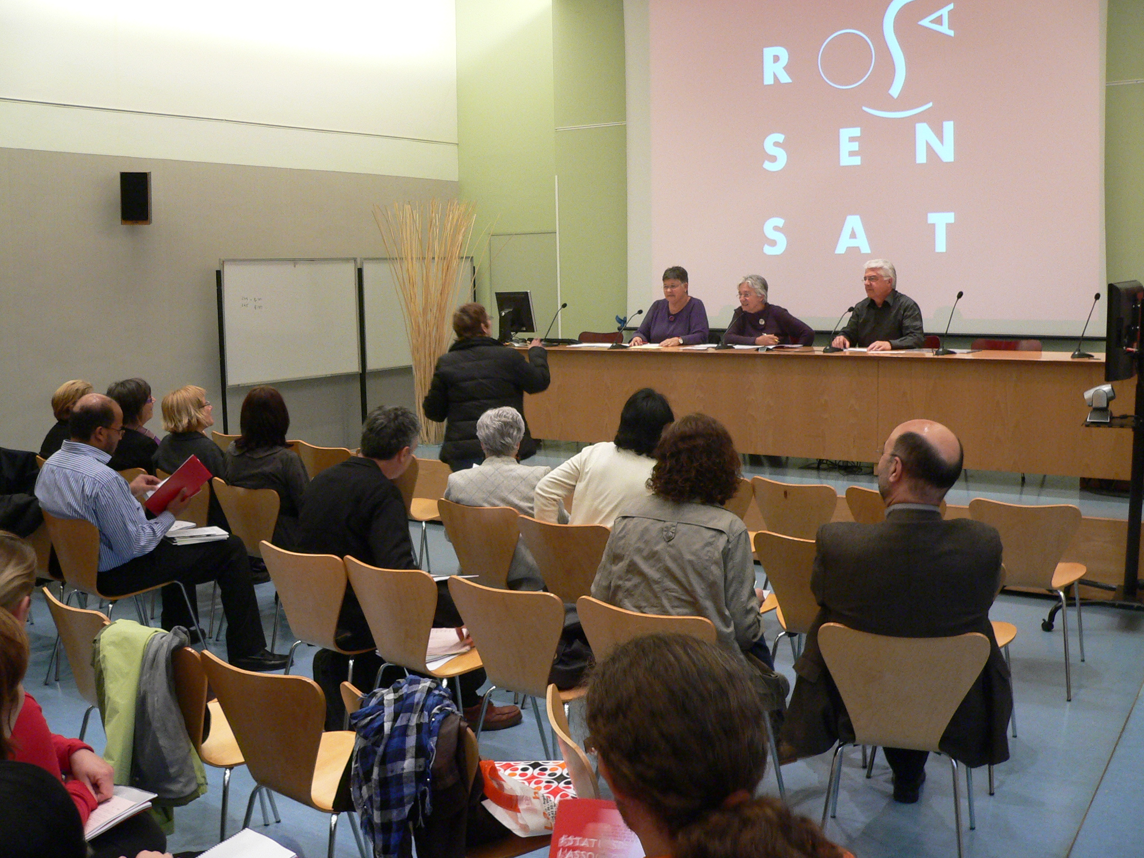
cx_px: 572
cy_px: 429
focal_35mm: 36
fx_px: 1190
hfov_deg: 51.4
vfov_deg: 39.7
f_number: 2.8
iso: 200
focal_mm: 6
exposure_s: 1/13
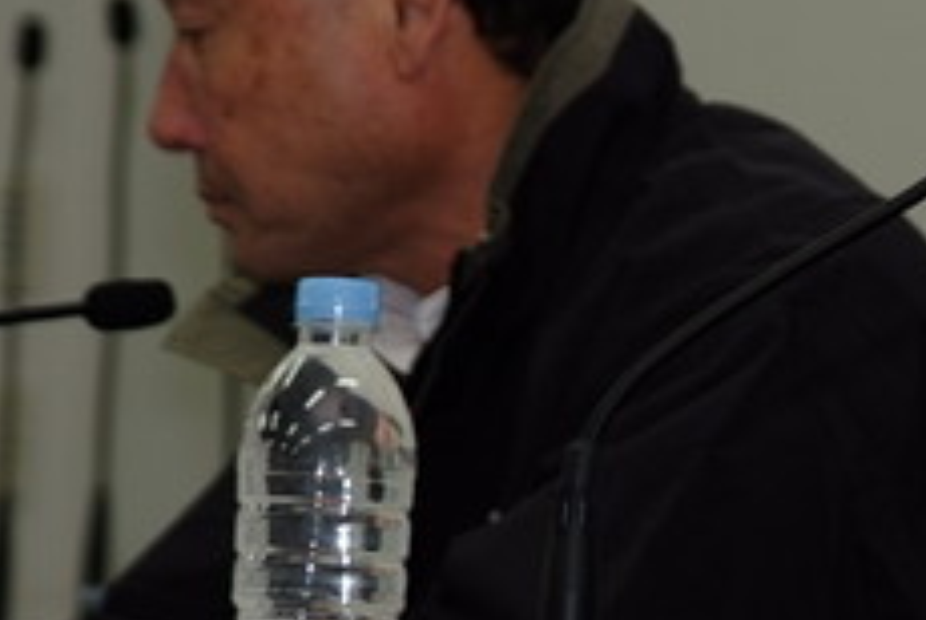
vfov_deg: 3.9
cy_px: -12
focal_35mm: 353
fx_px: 9091
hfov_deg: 5.8
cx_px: 1365
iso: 100
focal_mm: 75
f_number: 4
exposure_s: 1/60
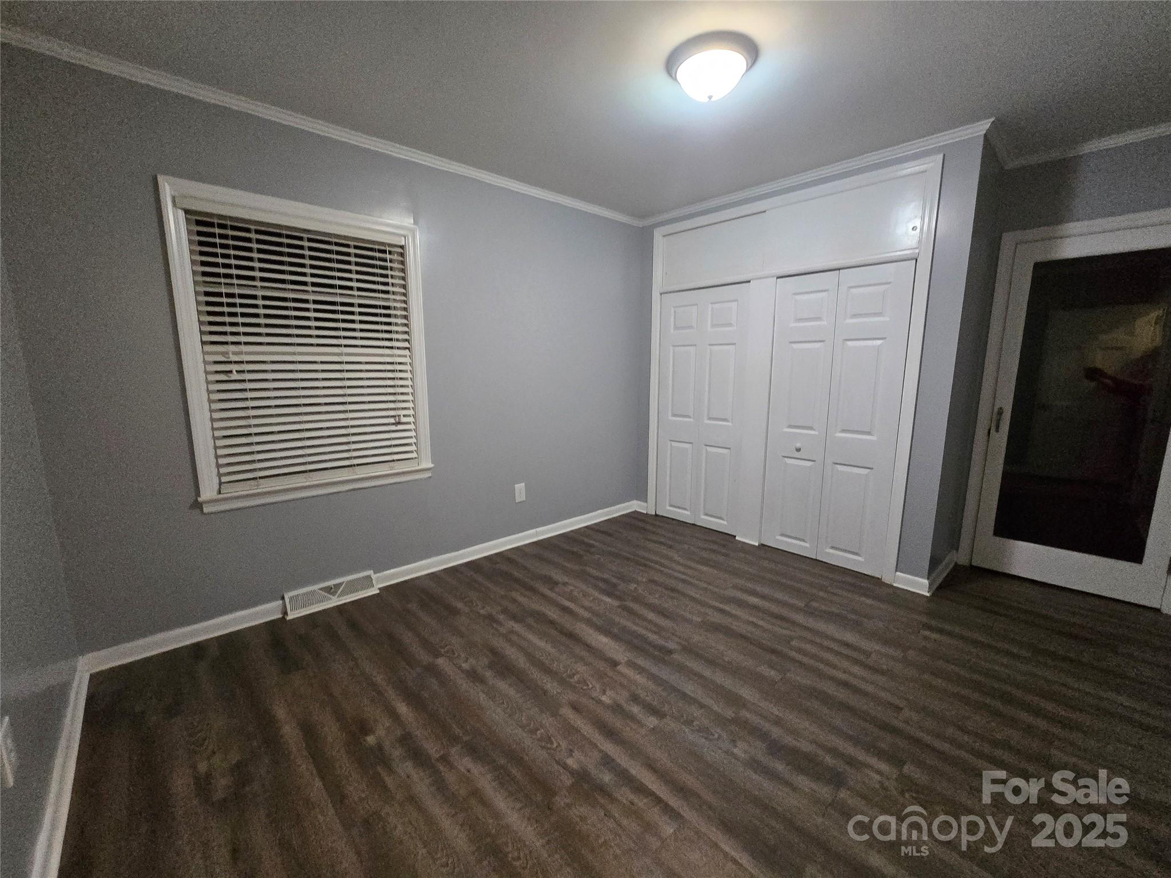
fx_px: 440
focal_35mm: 13
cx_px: 586
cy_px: 439
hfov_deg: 106.2
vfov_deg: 89.9
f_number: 2.2
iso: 1000
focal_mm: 2.2
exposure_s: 1/60
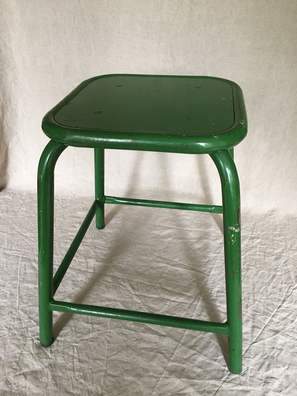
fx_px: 332
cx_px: 148
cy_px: 198
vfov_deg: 61.7
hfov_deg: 48.2
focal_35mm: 29
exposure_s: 1/33
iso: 125
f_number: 2.2
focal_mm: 4.15
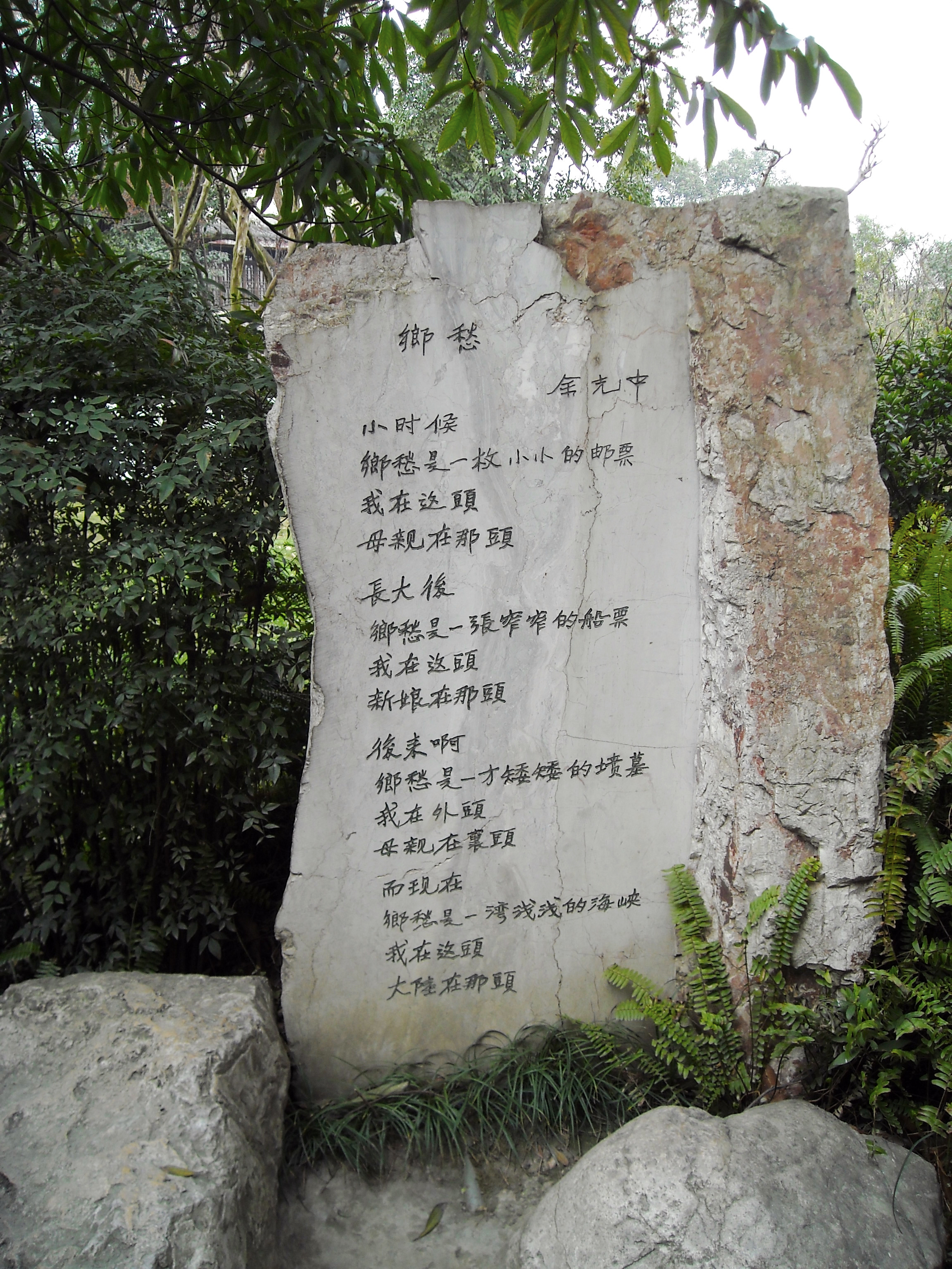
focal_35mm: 35
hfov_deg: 40.7
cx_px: 476
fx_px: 1283
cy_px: 634
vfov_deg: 52.6
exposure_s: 1/114
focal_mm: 5.7
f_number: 2.8
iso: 64
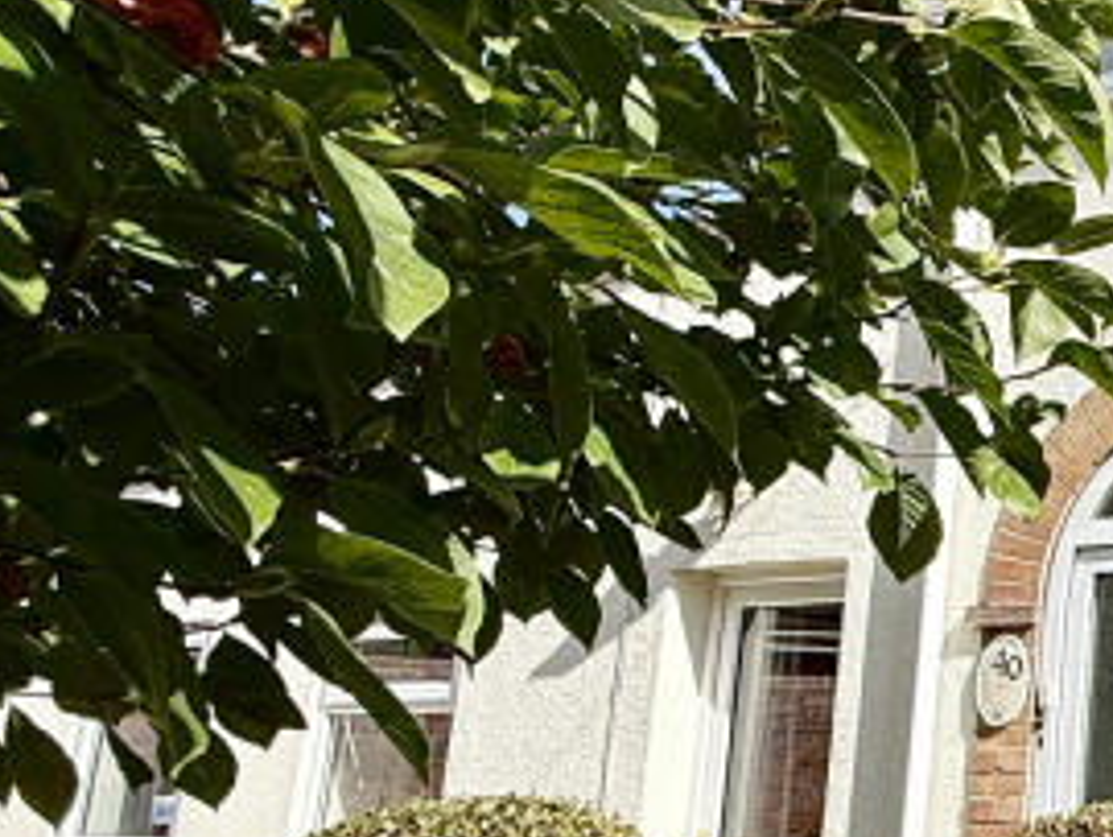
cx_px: 1670
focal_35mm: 53
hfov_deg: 26.3
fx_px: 1706
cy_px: 334
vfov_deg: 27.5
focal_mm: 2.22
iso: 50
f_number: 2.2
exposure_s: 1/2320
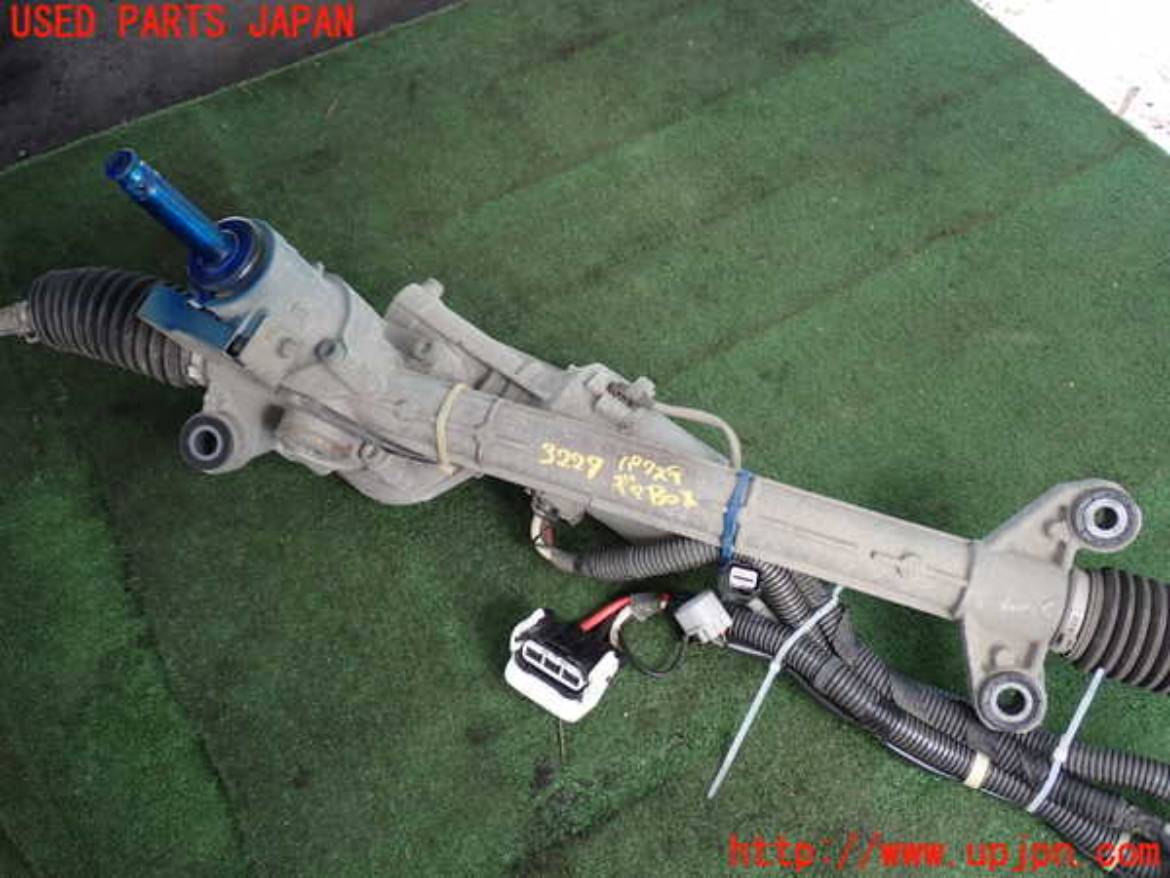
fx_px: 1217
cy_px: 439
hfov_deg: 51.4
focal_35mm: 36
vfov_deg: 39.7
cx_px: 585
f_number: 2.5
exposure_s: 1/80
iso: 100
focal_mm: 6.37
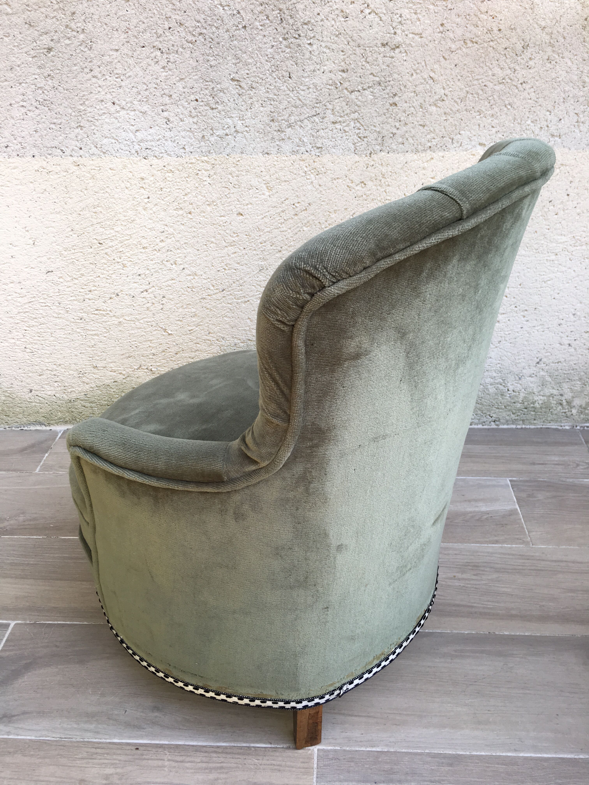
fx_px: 658
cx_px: 294
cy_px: 392
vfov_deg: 61.7
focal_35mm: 29
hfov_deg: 48.2
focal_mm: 4.15
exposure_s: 1/100
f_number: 2.2
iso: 25
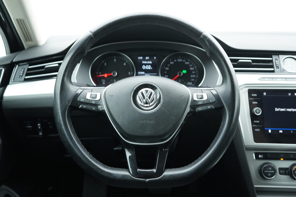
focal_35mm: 36
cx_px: 148
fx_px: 296
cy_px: 98
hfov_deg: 53.1
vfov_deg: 36.9
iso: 320
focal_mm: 24
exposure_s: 1/40
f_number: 2.8
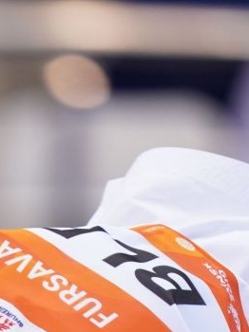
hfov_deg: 0.8
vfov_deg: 1.0
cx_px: -221
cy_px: 524
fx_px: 19013
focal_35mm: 1980
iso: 640
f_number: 2.8
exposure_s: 1/500
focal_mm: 400
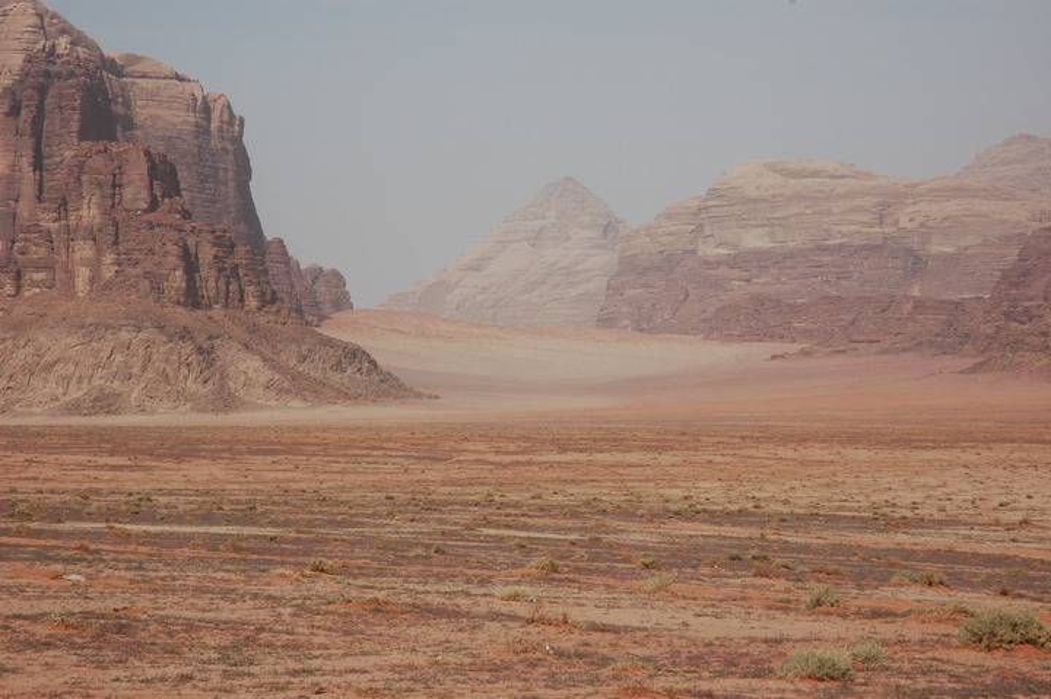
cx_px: 526
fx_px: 3063
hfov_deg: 19.5
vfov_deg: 13.0
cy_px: 350
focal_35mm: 105
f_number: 11
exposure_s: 1/500
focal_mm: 70
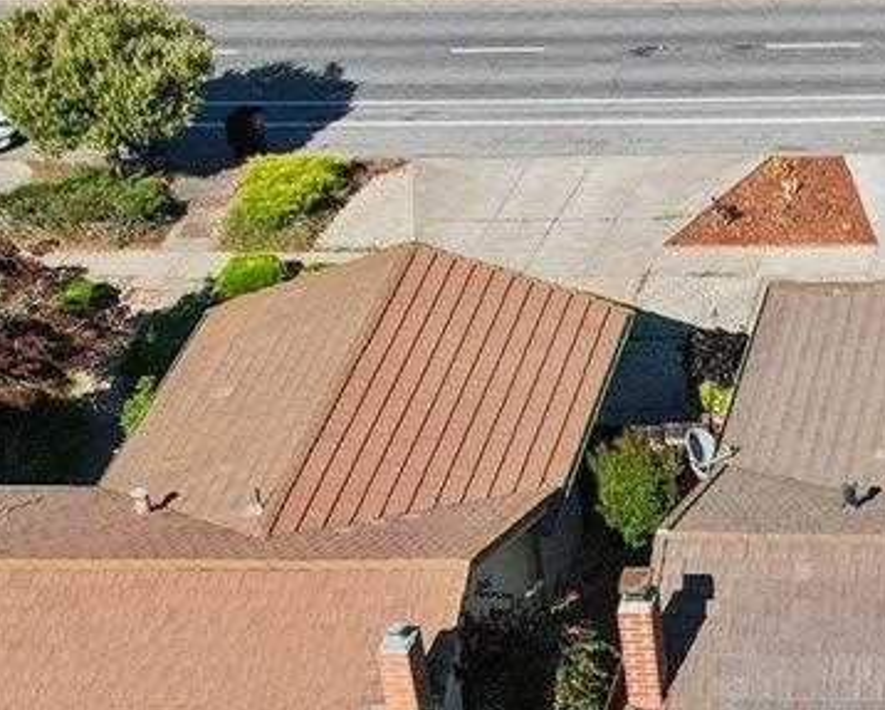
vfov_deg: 13.0
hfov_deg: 15.4
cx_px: 1216
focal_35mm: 118
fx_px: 3093
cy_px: 600
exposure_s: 1/320
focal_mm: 8.4
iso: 150
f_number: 2.8
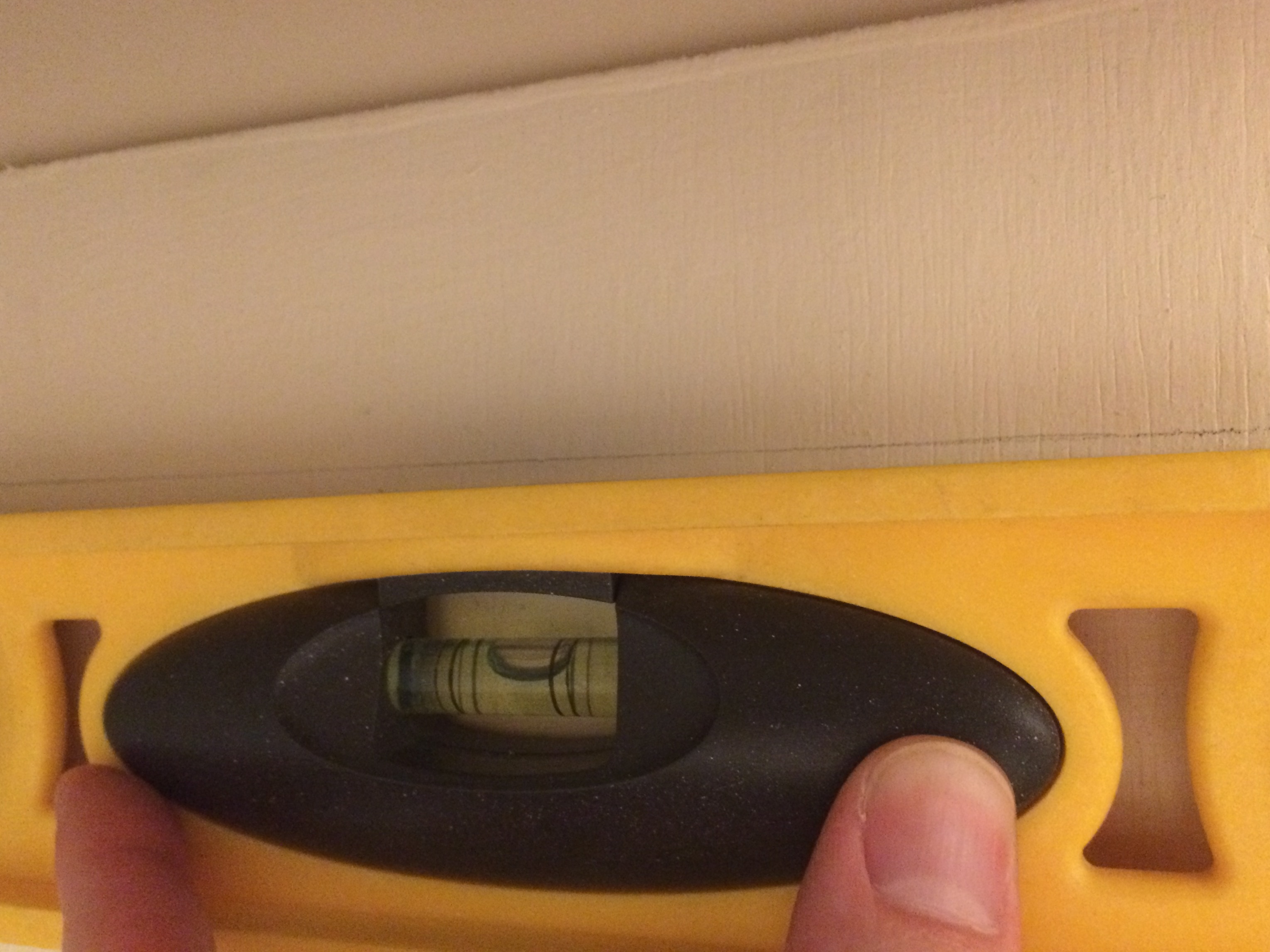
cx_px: 619
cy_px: 445
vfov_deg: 45.4
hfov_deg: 58.3
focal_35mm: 31
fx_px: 1137
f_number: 2.2
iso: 500
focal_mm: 4.15
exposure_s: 1/15
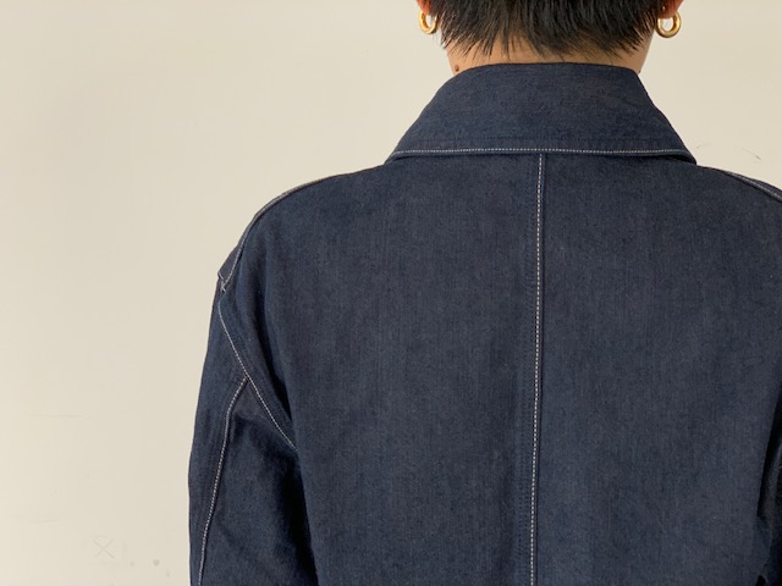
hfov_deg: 36.8
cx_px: 391
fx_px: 1175
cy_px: 293
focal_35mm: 52
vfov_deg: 28.0
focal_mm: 6
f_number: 2.4
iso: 32
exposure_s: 1/122
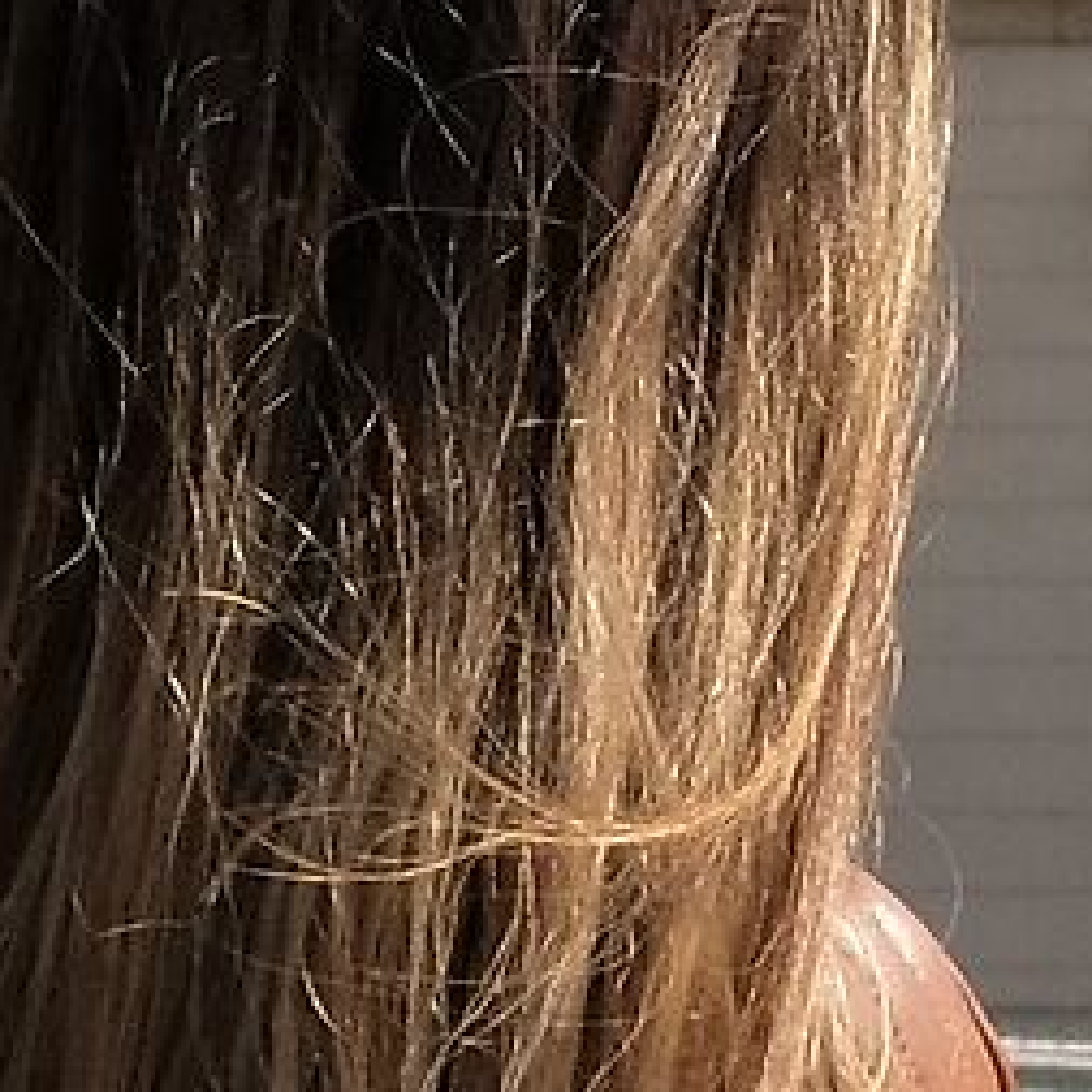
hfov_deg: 2.6
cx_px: -328
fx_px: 23841
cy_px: 1437
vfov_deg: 2.6
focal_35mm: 668
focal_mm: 55
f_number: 14
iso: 800
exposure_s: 1/500
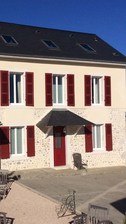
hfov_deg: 24.4
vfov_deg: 43.7
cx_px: 5
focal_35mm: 47
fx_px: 279
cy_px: 112
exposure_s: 1/4098
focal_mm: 3.3
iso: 32
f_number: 2.4
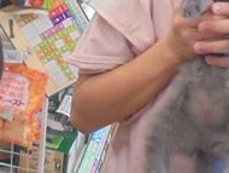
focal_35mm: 82
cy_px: 46
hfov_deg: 23.8
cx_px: 94
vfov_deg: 17.9
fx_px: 543
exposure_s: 1/80
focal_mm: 4.6
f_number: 3.5
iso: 800
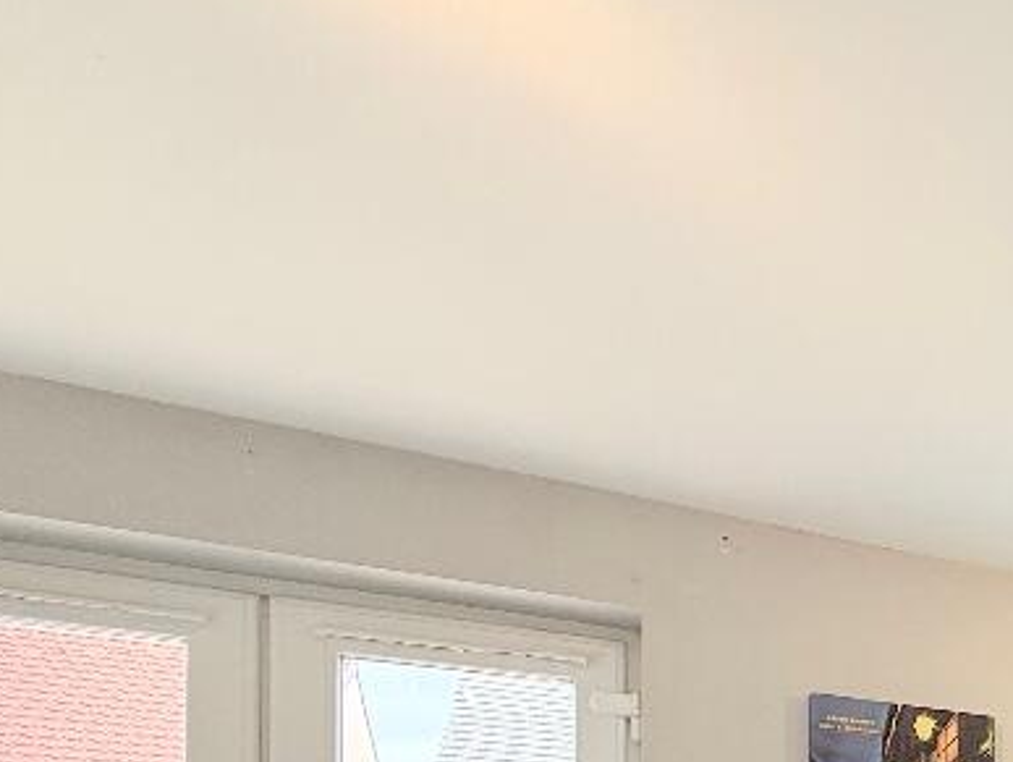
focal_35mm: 37
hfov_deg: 37.1
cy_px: 977
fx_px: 1084
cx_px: 1238
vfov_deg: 30.8
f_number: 2.2
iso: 100
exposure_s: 1/99
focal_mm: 2.22
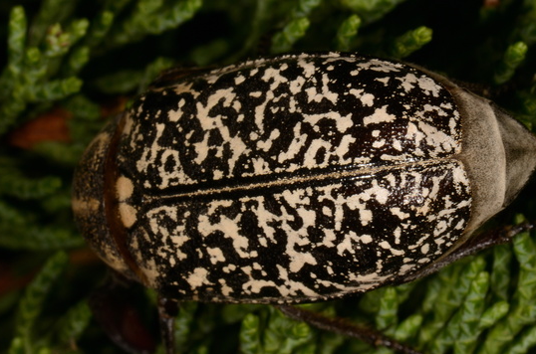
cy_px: 197
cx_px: 269
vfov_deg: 7.3
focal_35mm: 188
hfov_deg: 11.0
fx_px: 2789
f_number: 32
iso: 100
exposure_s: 1/60
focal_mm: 85
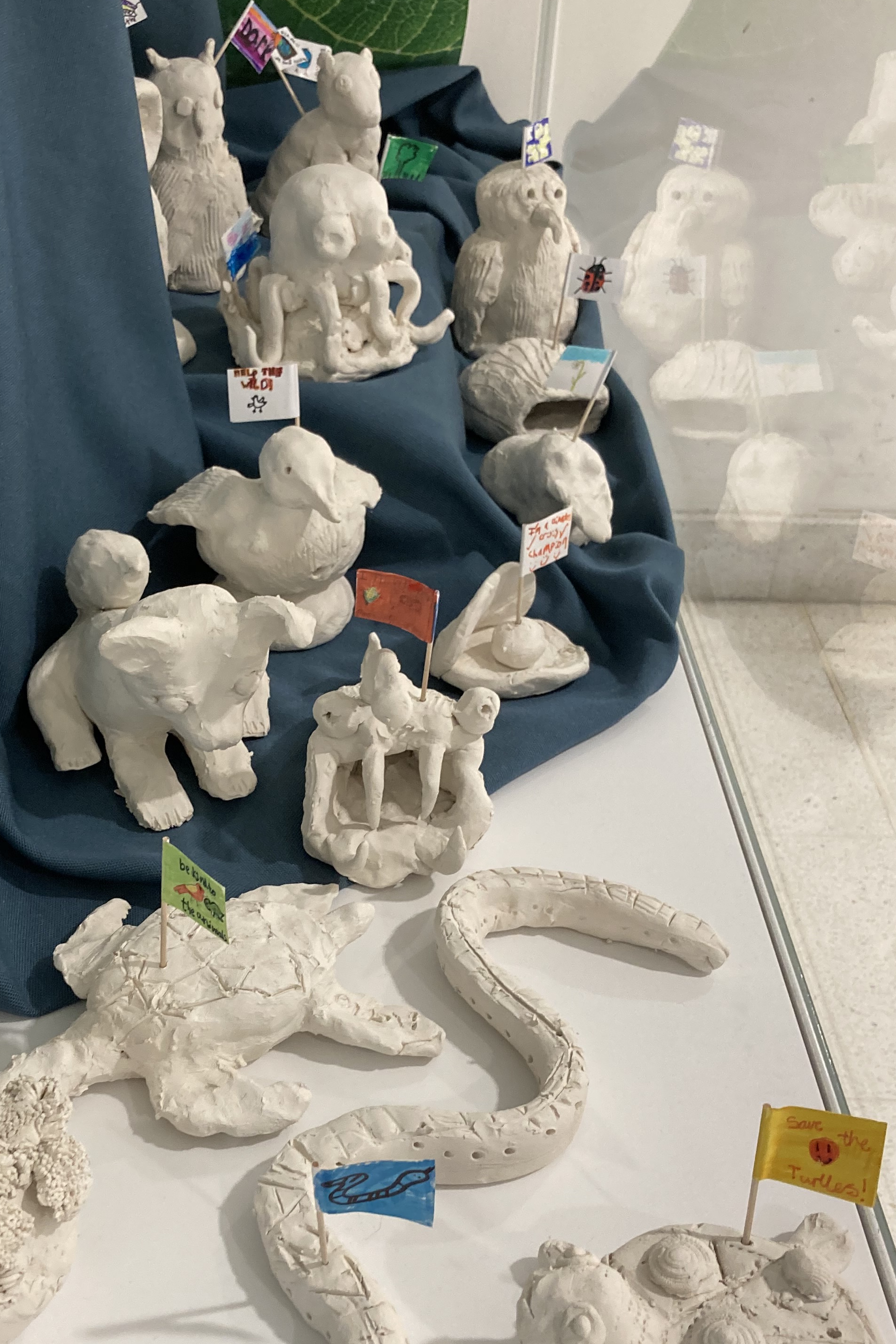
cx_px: 290
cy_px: 782
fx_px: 1531
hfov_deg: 32.3
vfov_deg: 47.2
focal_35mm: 41
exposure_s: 1/50
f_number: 1.8
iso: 125
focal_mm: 3.99
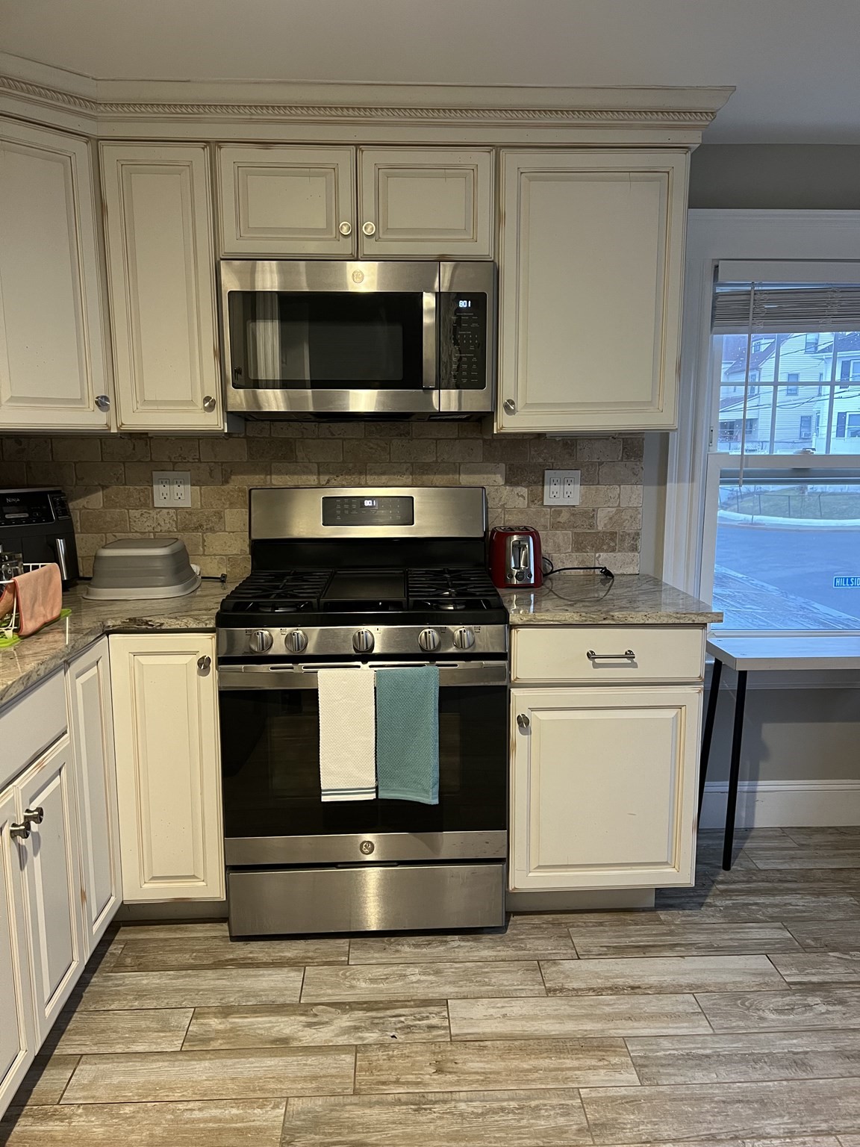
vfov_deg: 67.3
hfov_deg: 53.1
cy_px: 574
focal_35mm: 26
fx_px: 861
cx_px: 430
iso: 400
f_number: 1.5
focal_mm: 5.7
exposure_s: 1/60
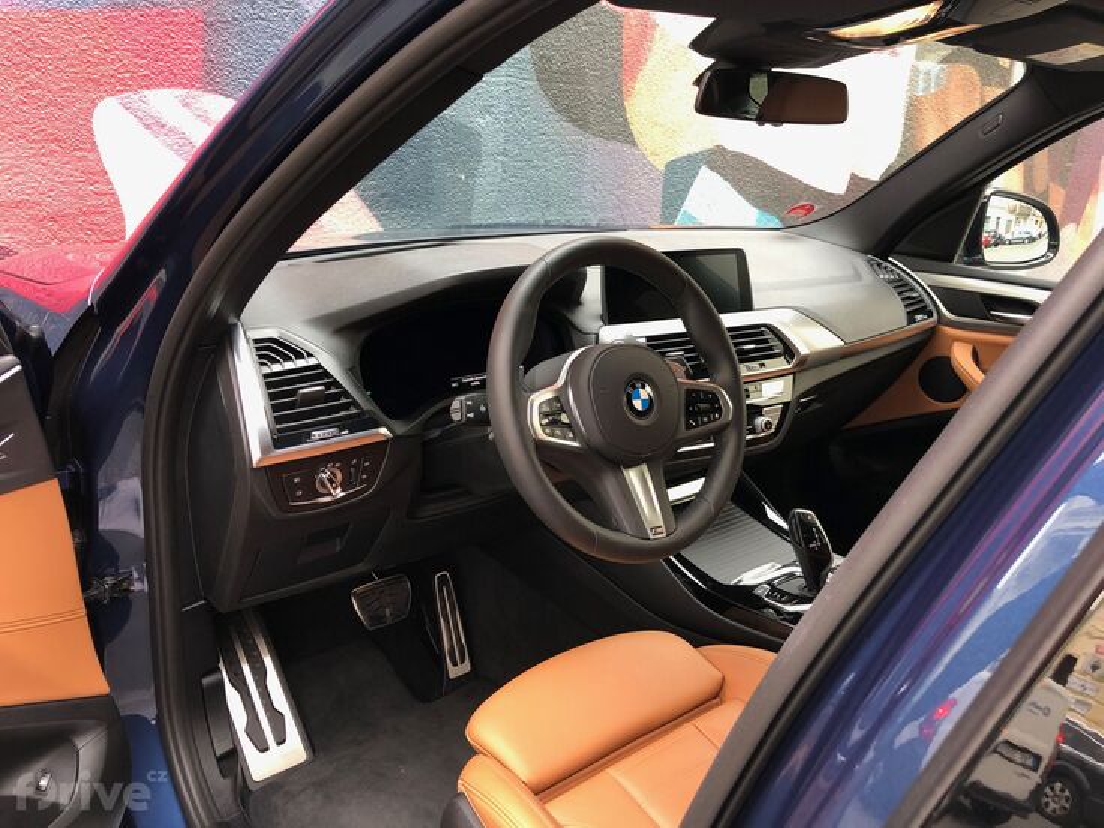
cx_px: 552
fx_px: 893
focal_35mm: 28
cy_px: 414
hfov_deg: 63.4
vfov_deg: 49.7
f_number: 1.8
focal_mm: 4
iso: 32
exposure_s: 1/33
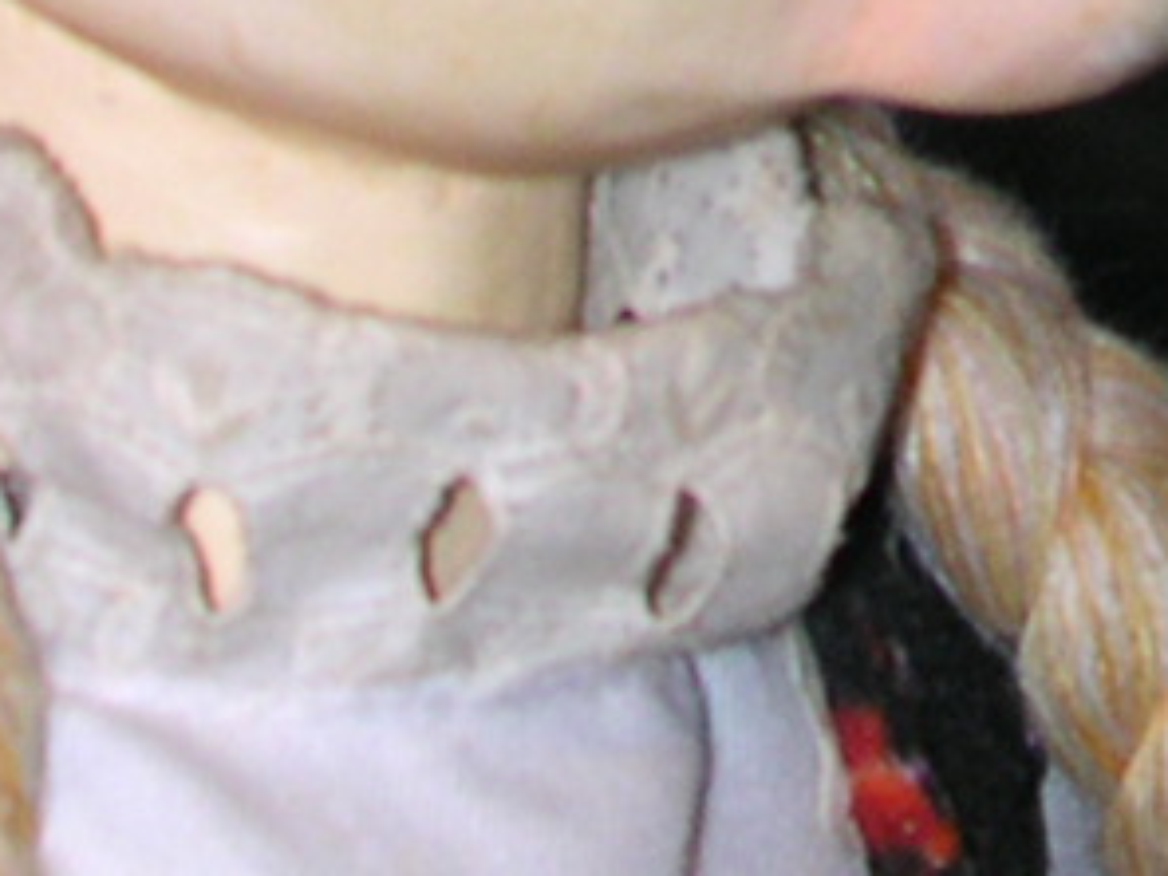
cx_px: 1440
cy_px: -766
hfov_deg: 9.7
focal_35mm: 200
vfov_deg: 7.2
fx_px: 6748
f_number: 2.7
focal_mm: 5.6
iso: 100
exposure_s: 1/60
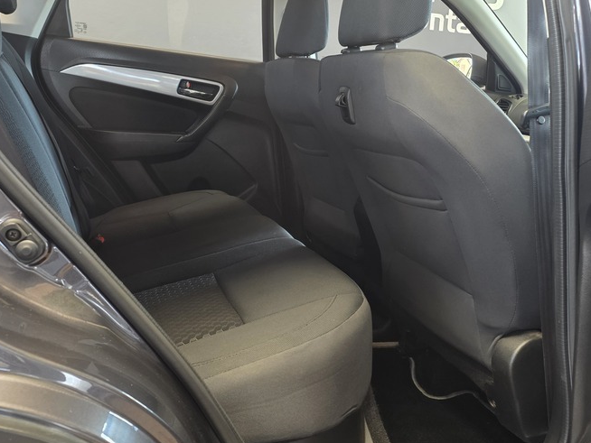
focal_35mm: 36
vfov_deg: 39.5
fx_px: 615
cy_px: 173
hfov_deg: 51.2
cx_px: 335
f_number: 1.7
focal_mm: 6.25
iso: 320
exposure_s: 1/100
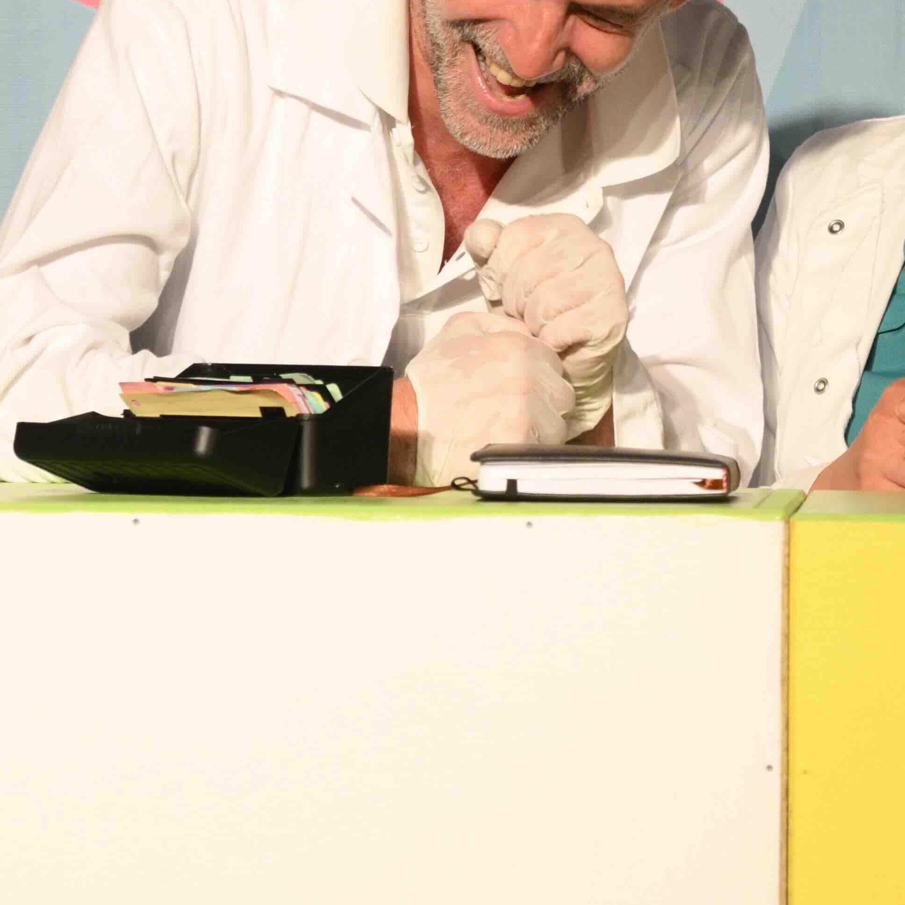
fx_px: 12600
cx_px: 651
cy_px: 117
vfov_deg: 4.1
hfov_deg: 4.1
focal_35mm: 426
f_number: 4
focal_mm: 120
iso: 1250
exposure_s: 1/400
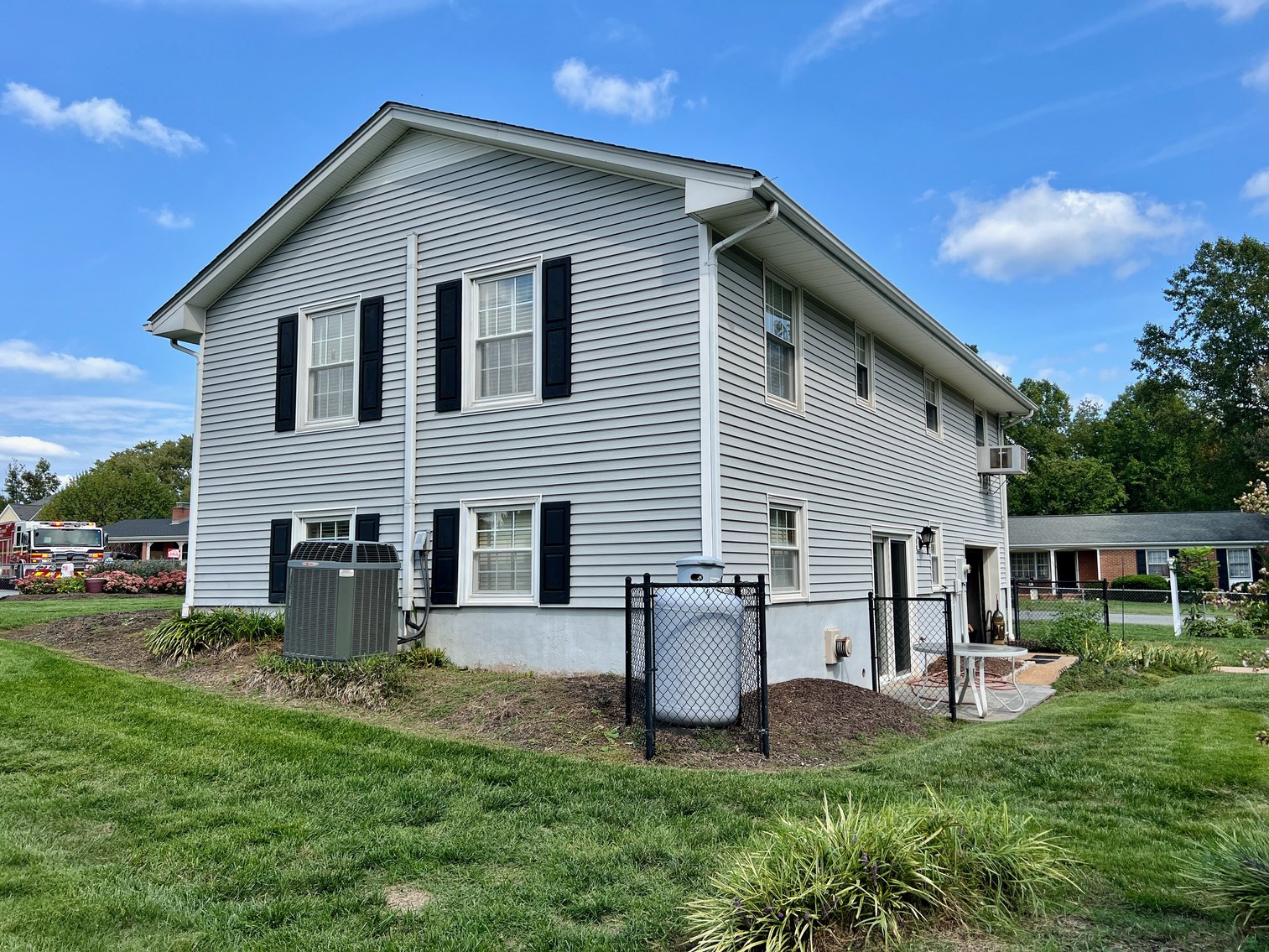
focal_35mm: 26
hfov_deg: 67.3
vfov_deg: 53.1
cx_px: 634
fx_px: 953
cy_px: 476
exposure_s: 1/2695
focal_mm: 5.7
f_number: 1.5
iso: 50
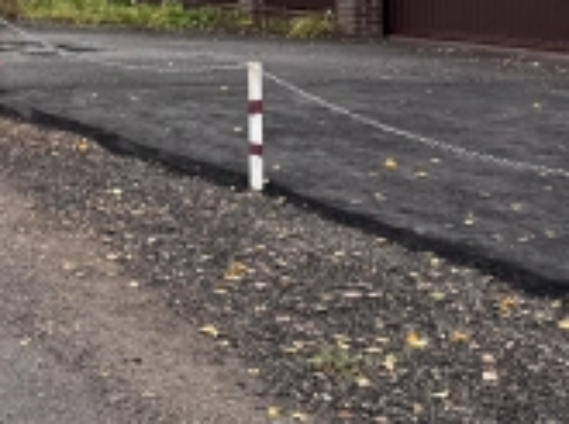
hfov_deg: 18.3
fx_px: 1493
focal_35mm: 91
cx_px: -362
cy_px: -79
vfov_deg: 15.6
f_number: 1.78
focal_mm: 6.76
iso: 80
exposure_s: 1/633
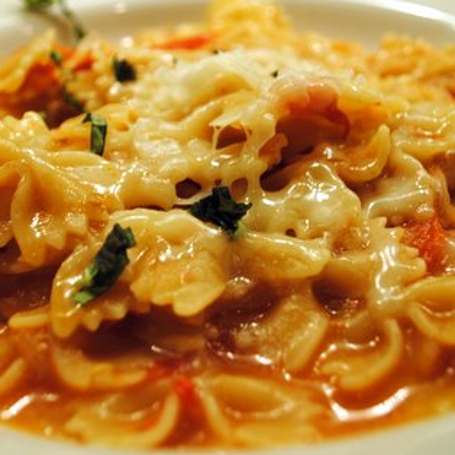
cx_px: 178
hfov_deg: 32.7
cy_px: 189
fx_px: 773
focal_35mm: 52
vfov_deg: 32.7
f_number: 3.8
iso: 220
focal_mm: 20
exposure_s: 1/30
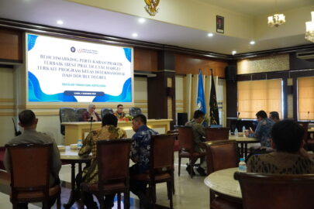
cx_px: 157
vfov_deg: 30.8
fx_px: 379
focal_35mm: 44
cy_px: 104
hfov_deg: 45.0
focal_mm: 29
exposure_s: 1/160
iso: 5000
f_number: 4.5
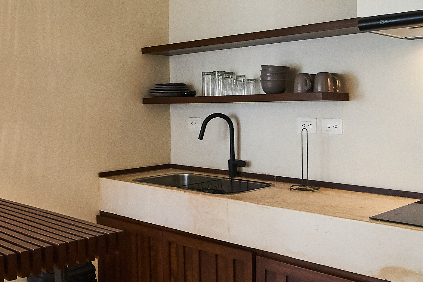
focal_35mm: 42
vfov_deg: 31.9
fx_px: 493
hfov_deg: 46.1
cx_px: 162
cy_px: 125
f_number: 4.5
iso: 1000
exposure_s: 1/50
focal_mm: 10
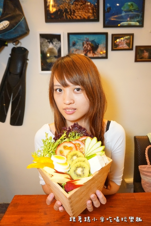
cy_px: 113
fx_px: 151
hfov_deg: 53.1
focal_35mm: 24
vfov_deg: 73.7
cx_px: 76
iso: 3200
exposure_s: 1/160
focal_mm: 16
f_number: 3.5
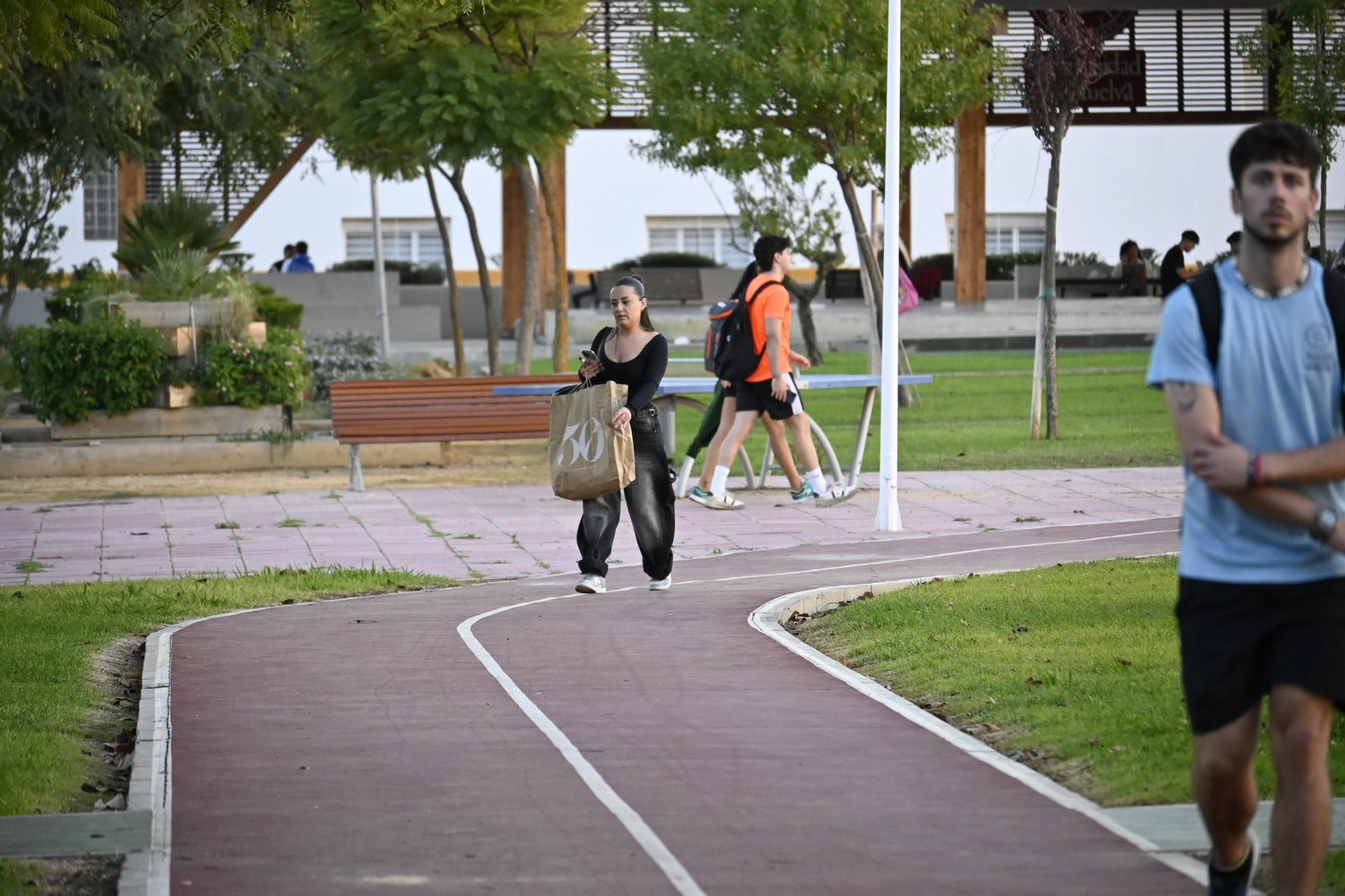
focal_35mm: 278
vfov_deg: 5.0
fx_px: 10365
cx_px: 672
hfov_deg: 7.4
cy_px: 448
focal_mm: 185
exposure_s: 1/320
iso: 1800
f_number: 5.6
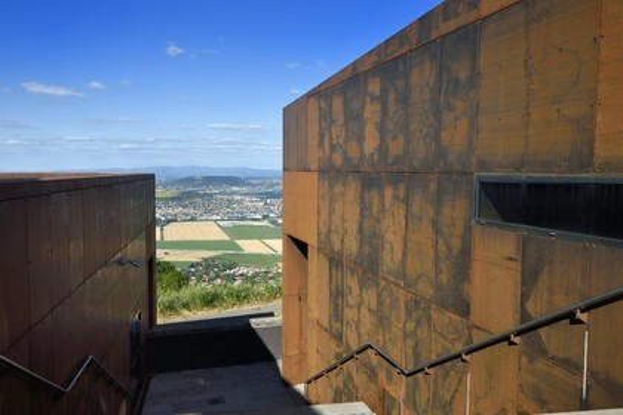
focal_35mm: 32
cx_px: 312
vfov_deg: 41.1
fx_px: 554
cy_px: 208
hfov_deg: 58.7
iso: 200
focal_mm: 32
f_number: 11
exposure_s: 1/250
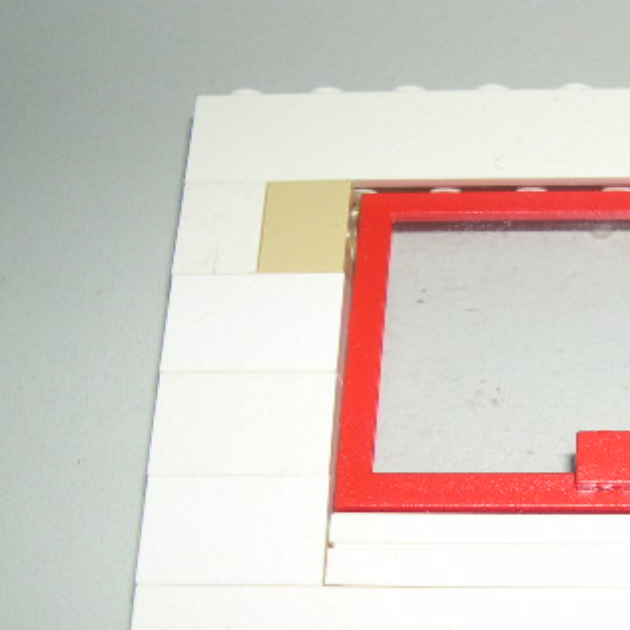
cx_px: 624
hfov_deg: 24.3
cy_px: 441
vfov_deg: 25.2
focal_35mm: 68
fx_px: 1400
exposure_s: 1/60
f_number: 7.6
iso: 100
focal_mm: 8
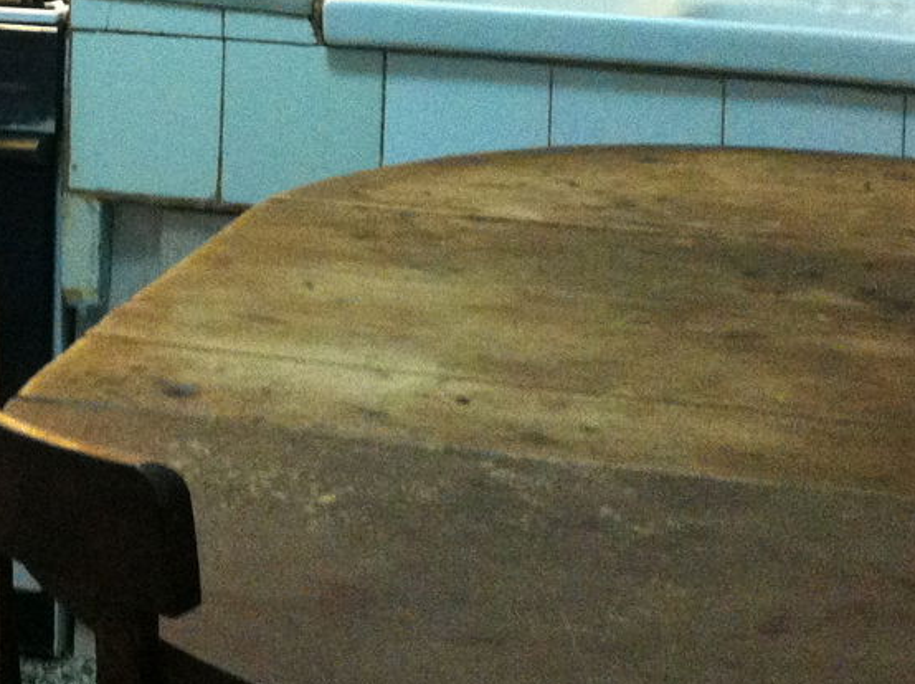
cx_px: 203
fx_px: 2666
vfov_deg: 14.0
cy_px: -224
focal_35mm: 101
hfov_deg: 19.3
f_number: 2.8
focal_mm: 3.85
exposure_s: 1/17
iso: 400
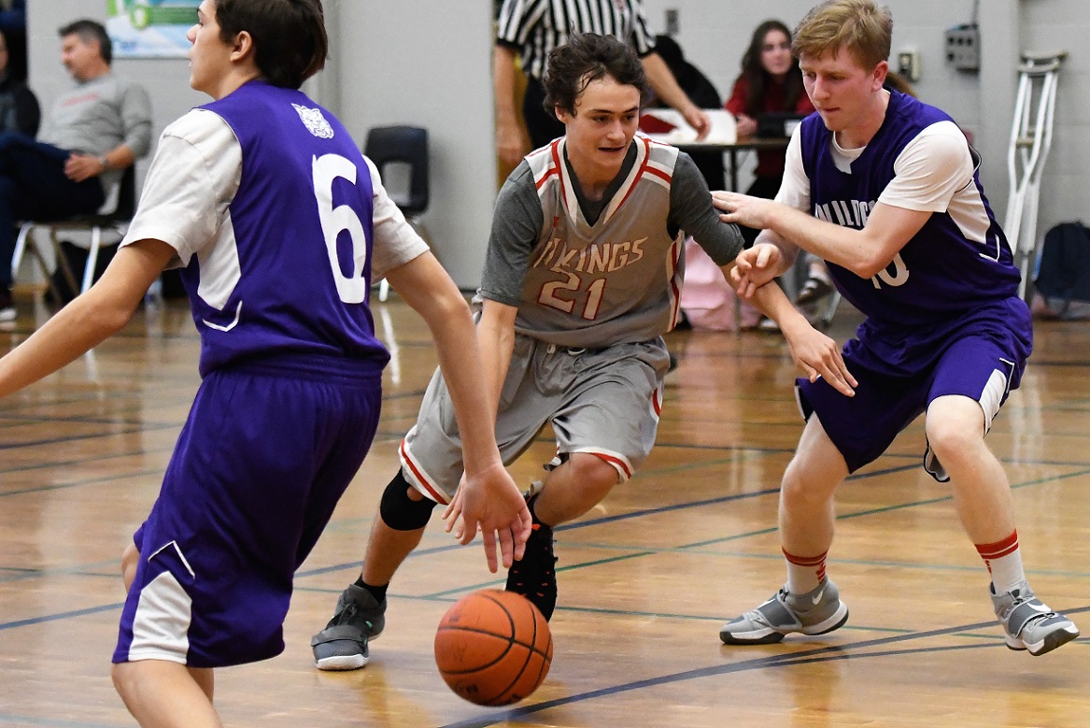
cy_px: 364
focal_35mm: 105
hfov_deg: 19.4
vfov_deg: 13.1
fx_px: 3180
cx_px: 545
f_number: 2.8
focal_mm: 70
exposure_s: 1/1000
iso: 5000
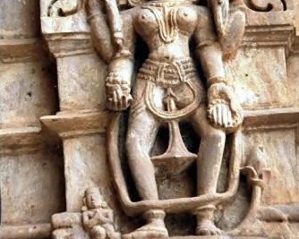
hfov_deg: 10.0
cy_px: 65
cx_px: 150
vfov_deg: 8.0
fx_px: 1716
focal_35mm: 194
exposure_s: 1/492
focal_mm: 26.8
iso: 400
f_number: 5
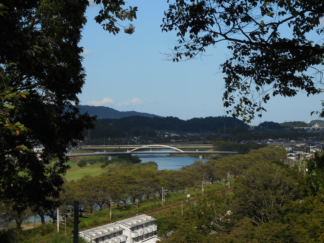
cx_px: 162
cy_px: 122
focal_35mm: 113
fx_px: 1058
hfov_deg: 17.4
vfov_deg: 13.1
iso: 125
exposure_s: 1/1000
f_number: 5.1
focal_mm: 20.4
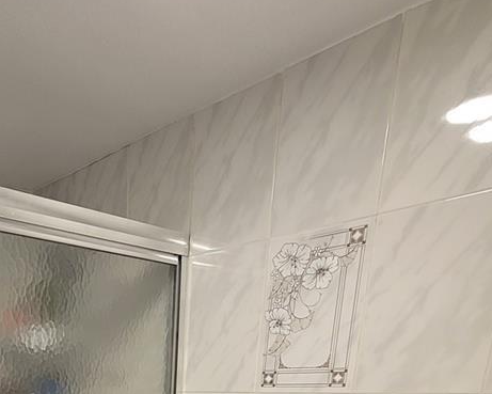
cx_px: 52
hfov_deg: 48.7
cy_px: 541
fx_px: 481
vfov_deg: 31.4
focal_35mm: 33
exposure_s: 1/60
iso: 125
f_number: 2.2
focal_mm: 2.2
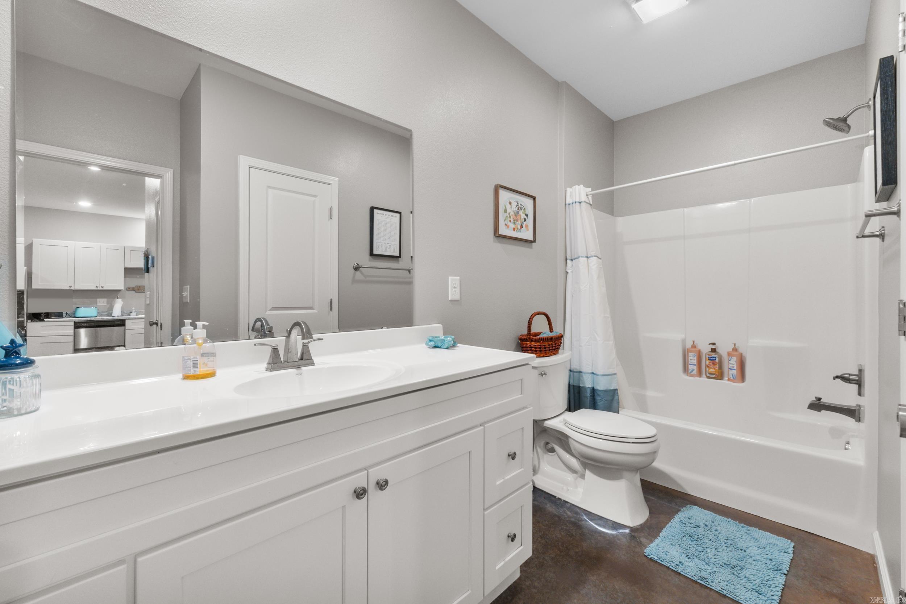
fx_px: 377
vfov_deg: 77.3
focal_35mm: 15
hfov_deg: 100.4
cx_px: 453
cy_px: 302
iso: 400
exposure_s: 1/25
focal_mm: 10
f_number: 8
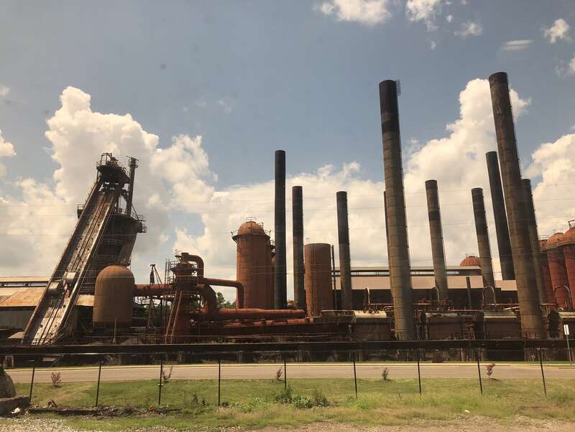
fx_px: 465
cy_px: 216
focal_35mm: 28
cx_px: 288
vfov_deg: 49.7
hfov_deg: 63.4
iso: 20
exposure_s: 1/800
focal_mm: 3.99
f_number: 1.8
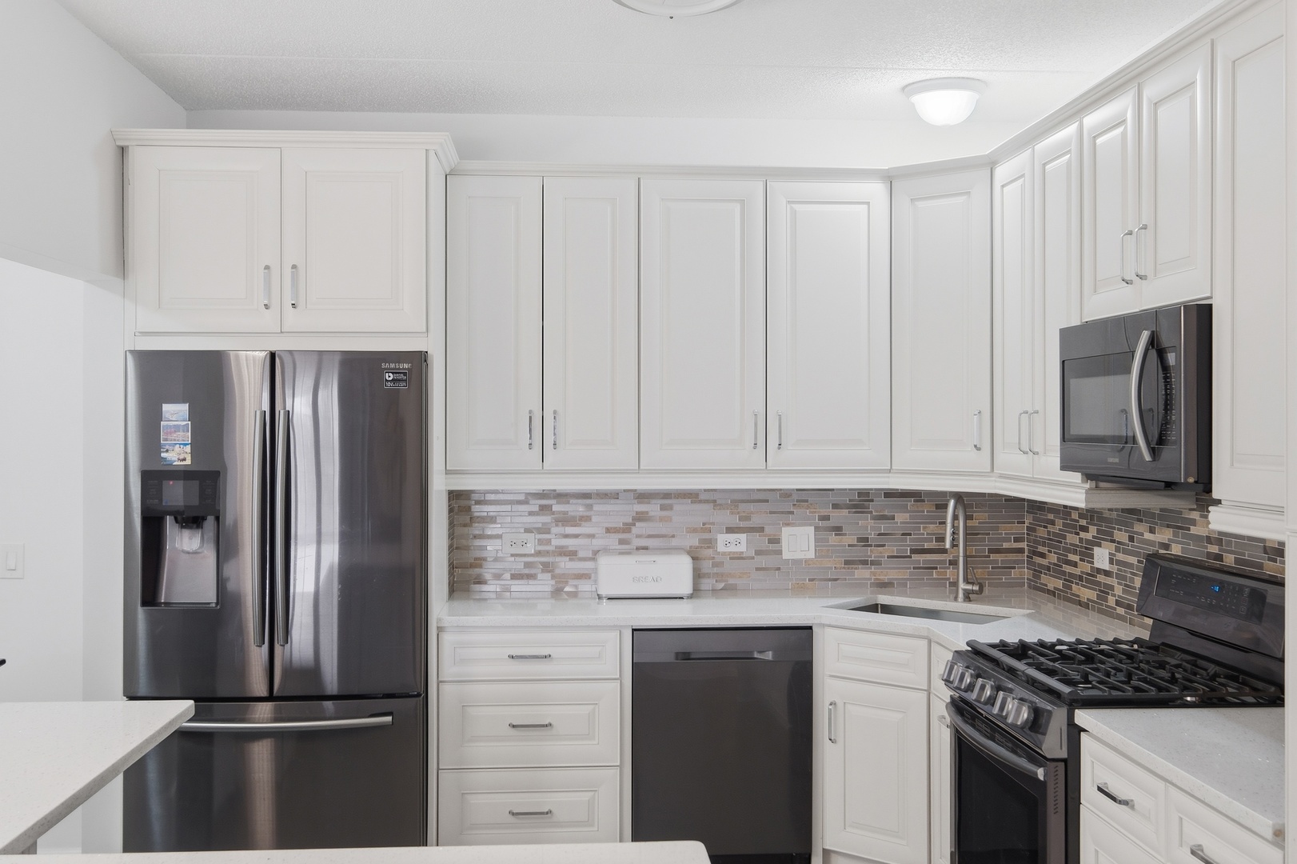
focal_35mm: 36
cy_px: 432
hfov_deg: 53.2
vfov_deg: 36.8
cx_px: 648
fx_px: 1296
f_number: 6.4
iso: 800
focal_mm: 24
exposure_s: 1/250
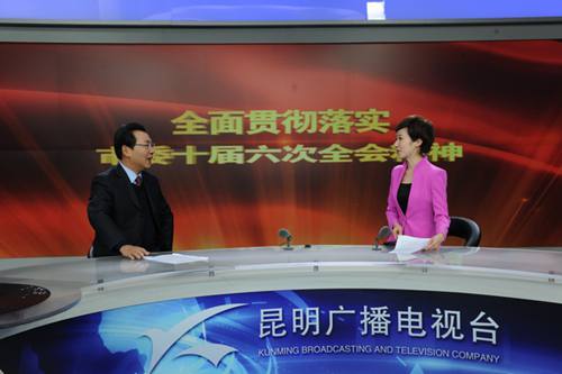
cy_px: 187
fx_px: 749
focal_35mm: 48
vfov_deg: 28.1
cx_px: 281
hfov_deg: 41.1
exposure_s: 1/40
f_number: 8
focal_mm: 48
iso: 400
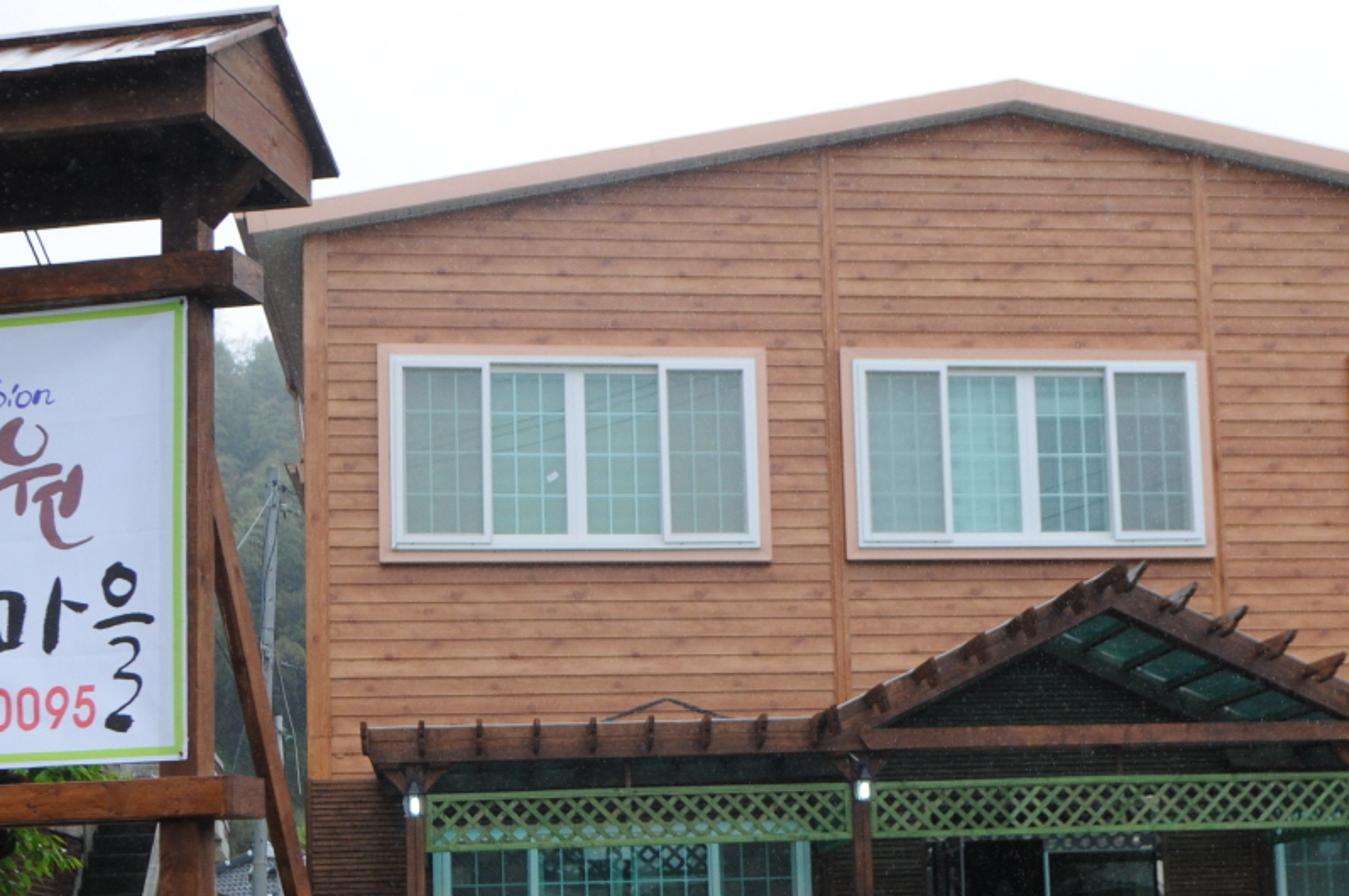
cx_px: 811
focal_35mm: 62
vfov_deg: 21.6
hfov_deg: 32.3
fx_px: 2320
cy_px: 707
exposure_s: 1/1250
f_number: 2.8
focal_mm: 22
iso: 400
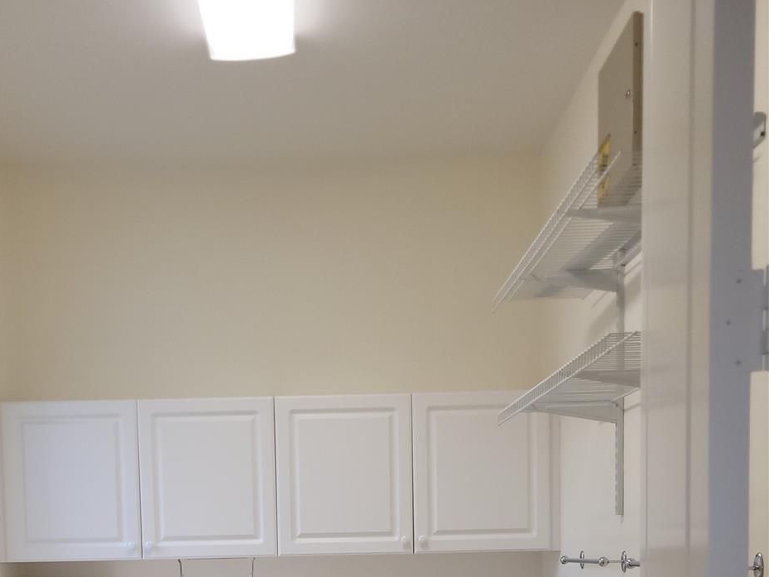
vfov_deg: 30.4
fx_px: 955
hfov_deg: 43.5
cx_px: 293
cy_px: 621
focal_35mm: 43
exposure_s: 1/120
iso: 64
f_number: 1.8
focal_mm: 5.4
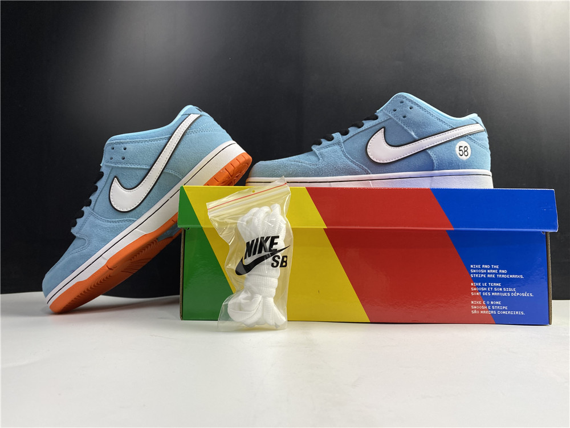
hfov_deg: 67.3
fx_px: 428
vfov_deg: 53.1
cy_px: 214
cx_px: 285
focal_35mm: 26
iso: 40
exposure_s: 1/100
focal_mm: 4.25
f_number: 1.8
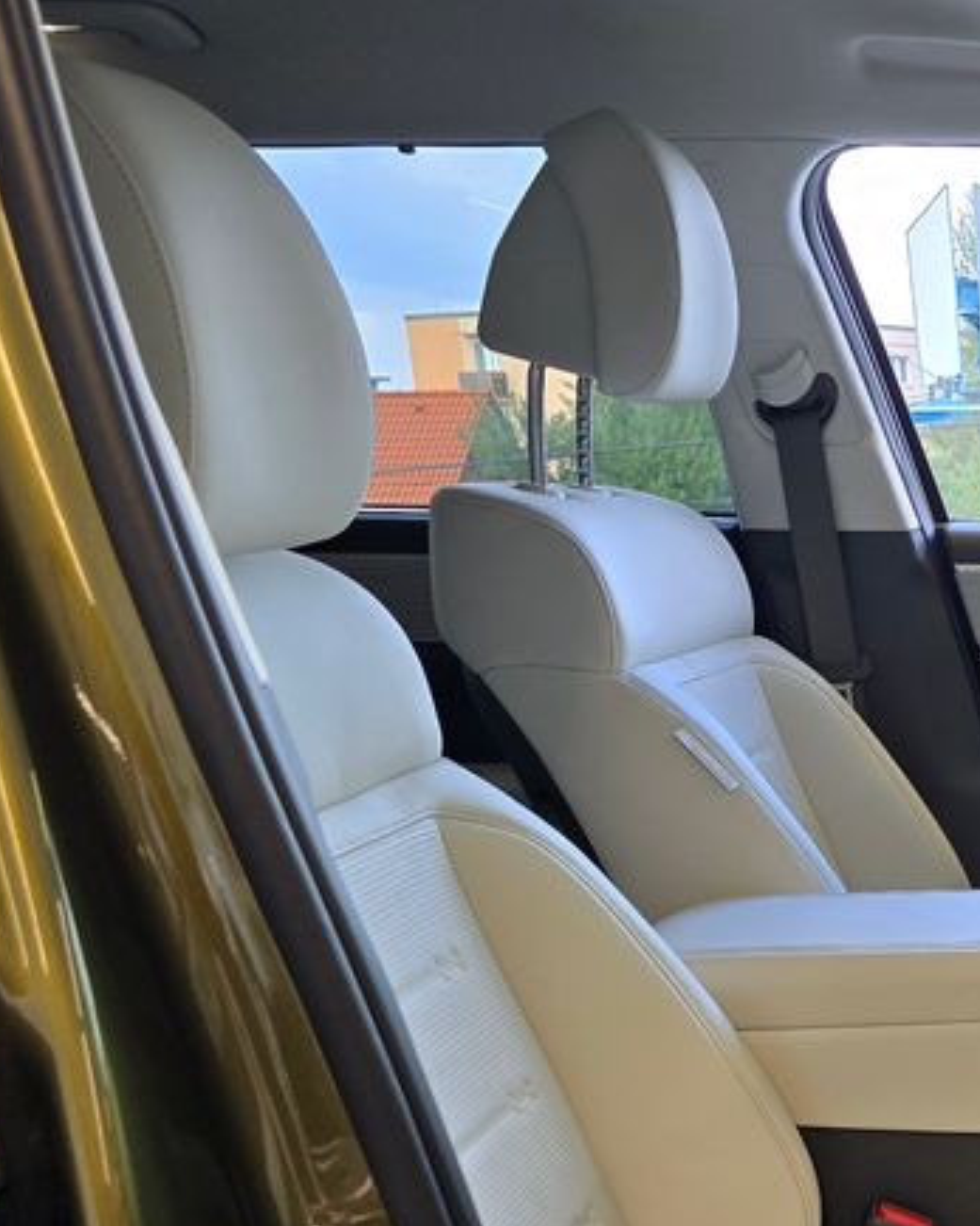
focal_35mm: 53
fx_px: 1922
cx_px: 1361
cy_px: 1028
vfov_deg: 34.0
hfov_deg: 24.1
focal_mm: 6.3
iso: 80
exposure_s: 1/100
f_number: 1.7
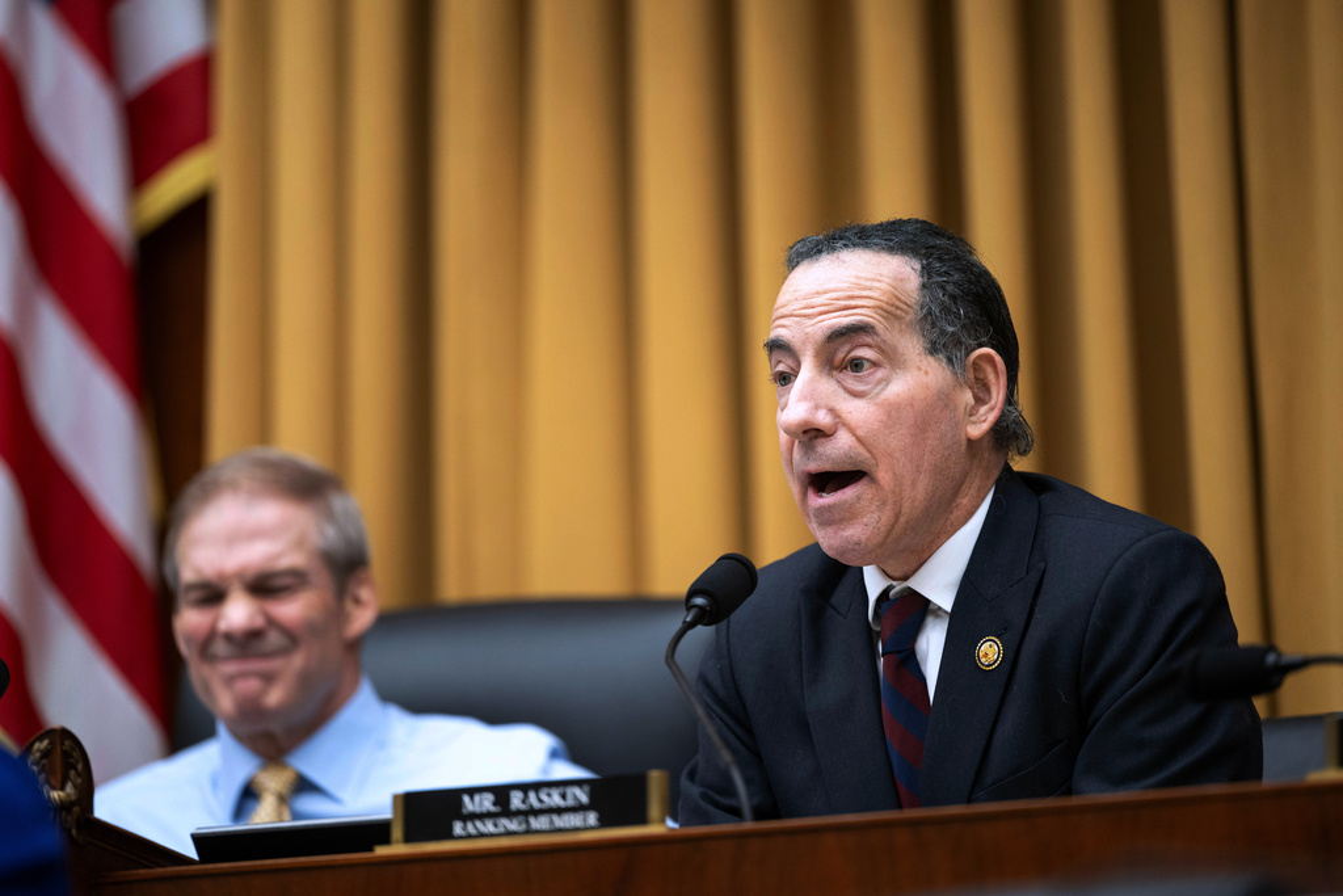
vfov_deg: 6.9
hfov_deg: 10.3
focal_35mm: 200
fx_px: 7462
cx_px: 672
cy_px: 448
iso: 1250
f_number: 2.8
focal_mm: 200
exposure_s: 1/400
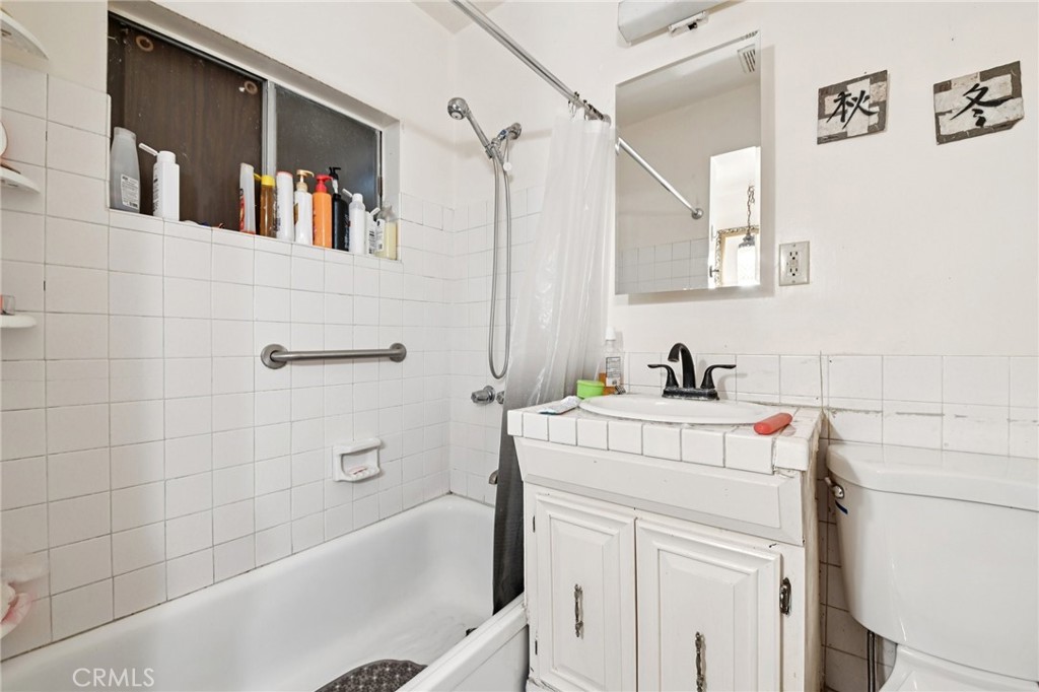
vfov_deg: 81.2
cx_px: 520
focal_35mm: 14
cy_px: 346
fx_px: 404
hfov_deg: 104.3
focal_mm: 14
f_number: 8
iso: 250
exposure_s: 1/2
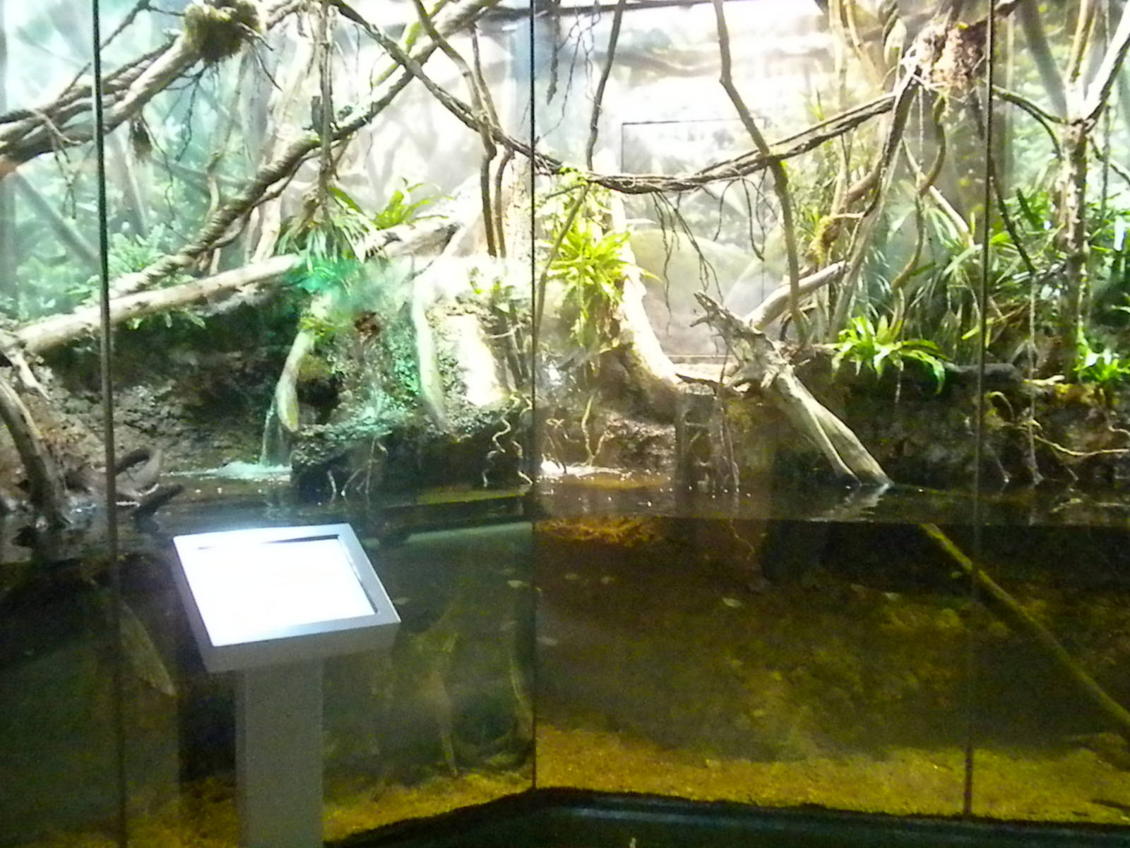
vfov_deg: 38.7
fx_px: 1208
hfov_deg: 50.1
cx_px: 565
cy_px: 424
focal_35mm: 37
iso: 3200
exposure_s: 1/44.2
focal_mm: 6.6
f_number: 3.5
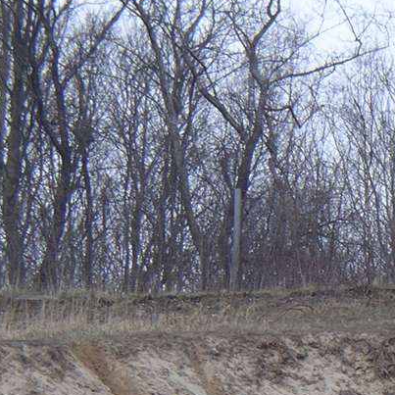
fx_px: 3770
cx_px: 324
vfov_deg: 6.0
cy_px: 440
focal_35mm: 292
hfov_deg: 6.0
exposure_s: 1/250
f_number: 3.9
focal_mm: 16
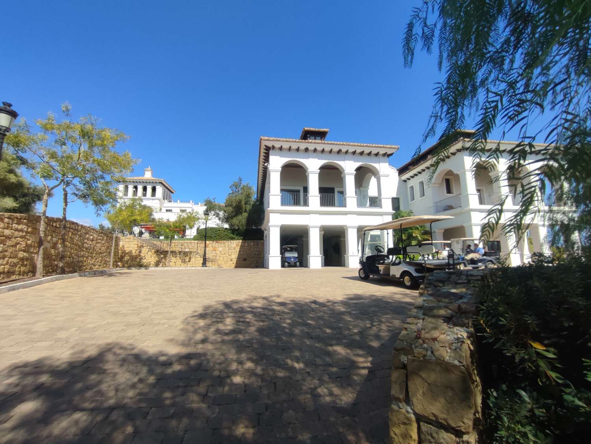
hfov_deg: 94.5
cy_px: 222
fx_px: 273
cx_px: 296
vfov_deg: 78.1
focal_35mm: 16
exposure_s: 1/1173
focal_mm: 1.65
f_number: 2.2
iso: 50
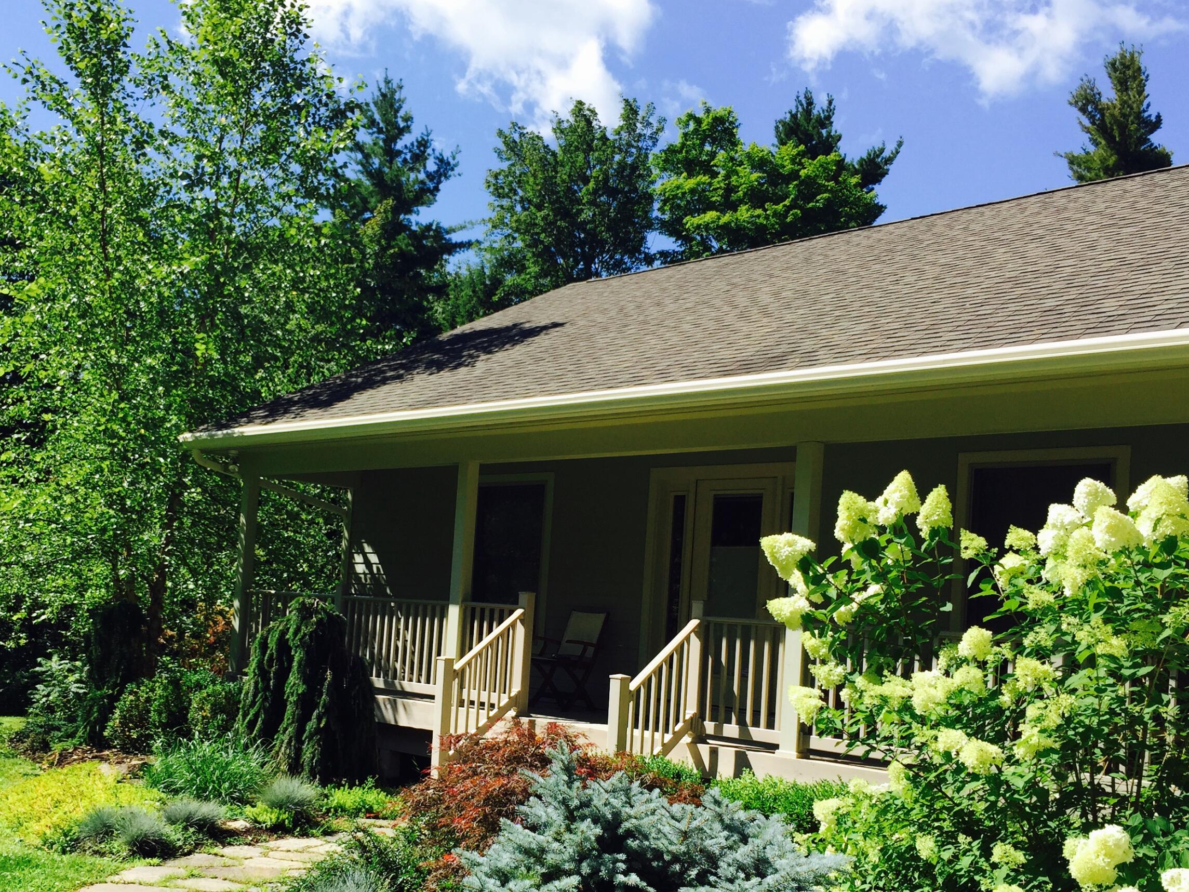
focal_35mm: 38
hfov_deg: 48.7
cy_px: 548
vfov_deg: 37.5
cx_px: 480
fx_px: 1305
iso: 32
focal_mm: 4.15
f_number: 2.2
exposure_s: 1/1199
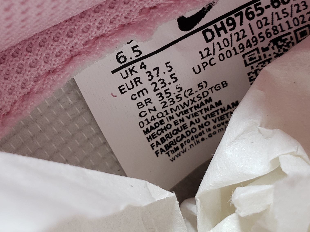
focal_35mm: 69
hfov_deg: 27.5
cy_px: 67
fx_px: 618
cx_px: 52
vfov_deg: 21.2
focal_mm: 4.3
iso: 64
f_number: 2.4
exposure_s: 1/100
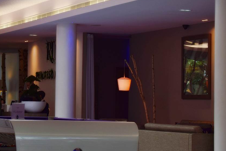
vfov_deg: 8.7
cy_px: 38
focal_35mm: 158
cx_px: 24
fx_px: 991
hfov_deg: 12.9
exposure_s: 1/80
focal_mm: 55
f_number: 8
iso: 400
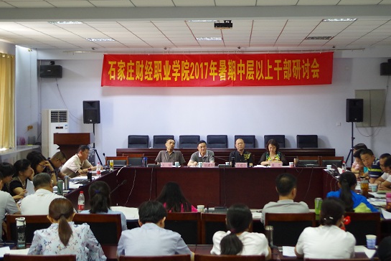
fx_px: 619
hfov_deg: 35.0
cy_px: 119
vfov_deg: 23.8
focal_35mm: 57
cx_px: 217
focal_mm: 32.5
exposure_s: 1/25
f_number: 4
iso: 1600
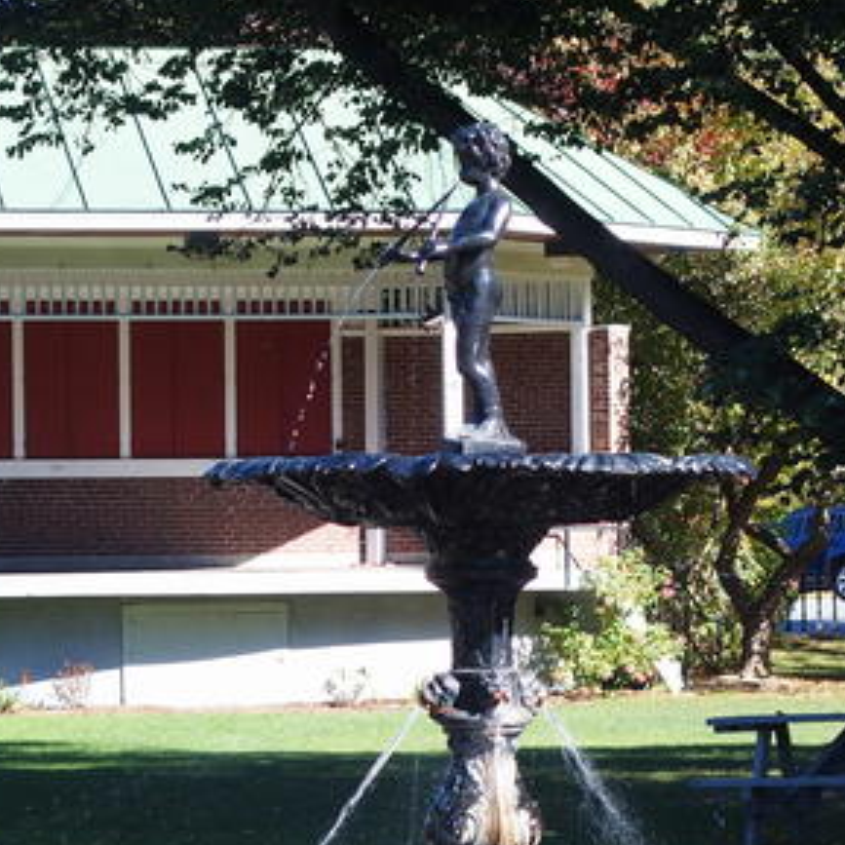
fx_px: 5137
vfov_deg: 9.4
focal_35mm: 186
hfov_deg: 9.4
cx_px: 403
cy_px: 482
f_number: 3.5
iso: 100
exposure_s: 1/320
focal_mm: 28.8
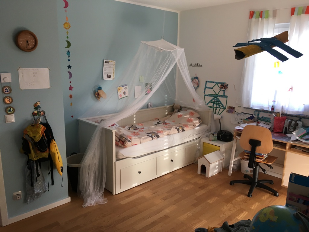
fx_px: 259
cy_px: 116
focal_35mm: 29
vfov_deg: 48.2
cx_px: 154
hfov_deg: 61.7
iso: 32
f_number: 2.2
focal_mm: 4.15
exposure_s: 1/33
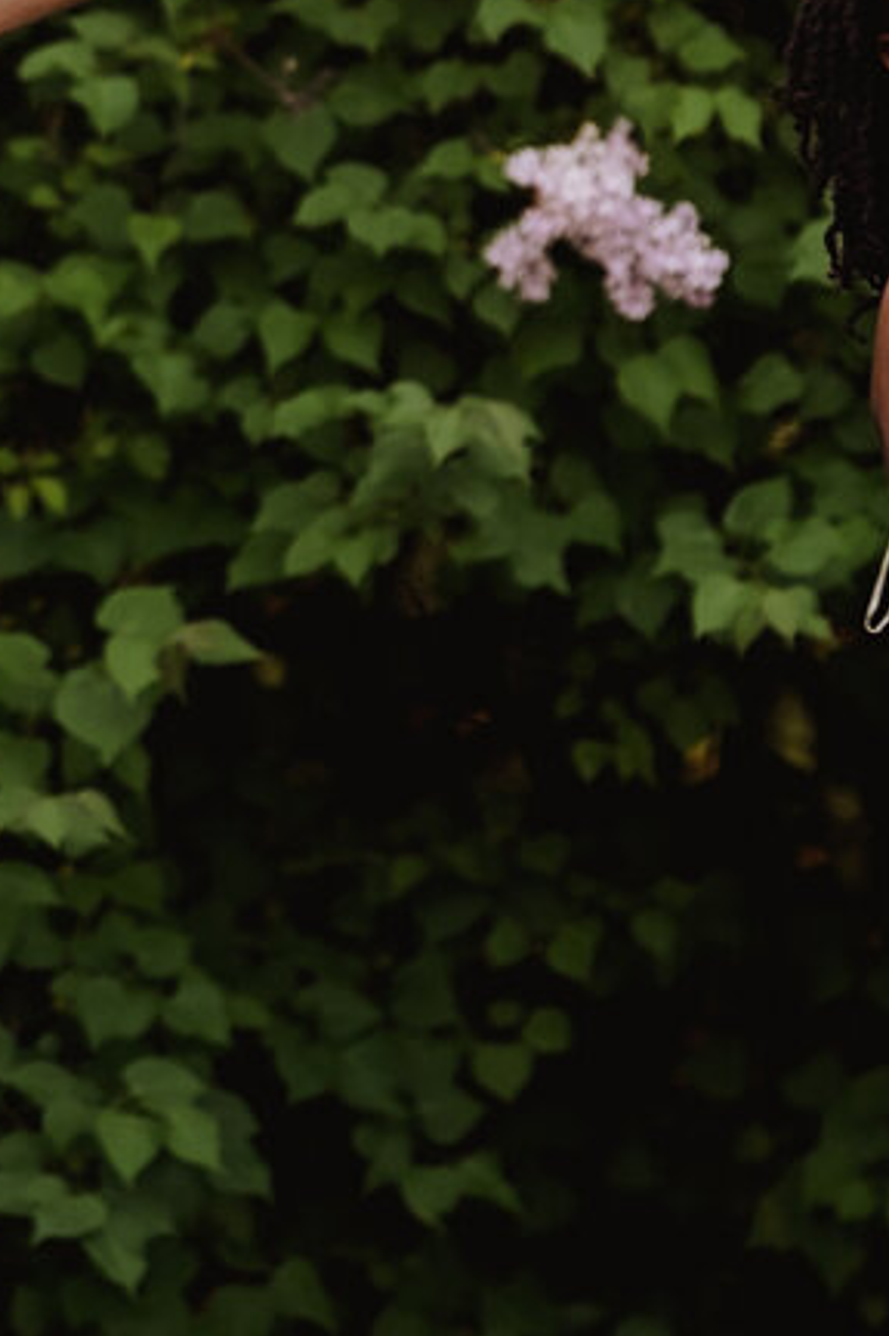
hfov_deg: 2.4
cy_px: -299
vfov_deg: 3.7
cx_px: 398
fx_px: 20849
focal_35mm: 562
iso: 160
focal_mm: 135
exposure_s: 1/400
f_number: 1.8
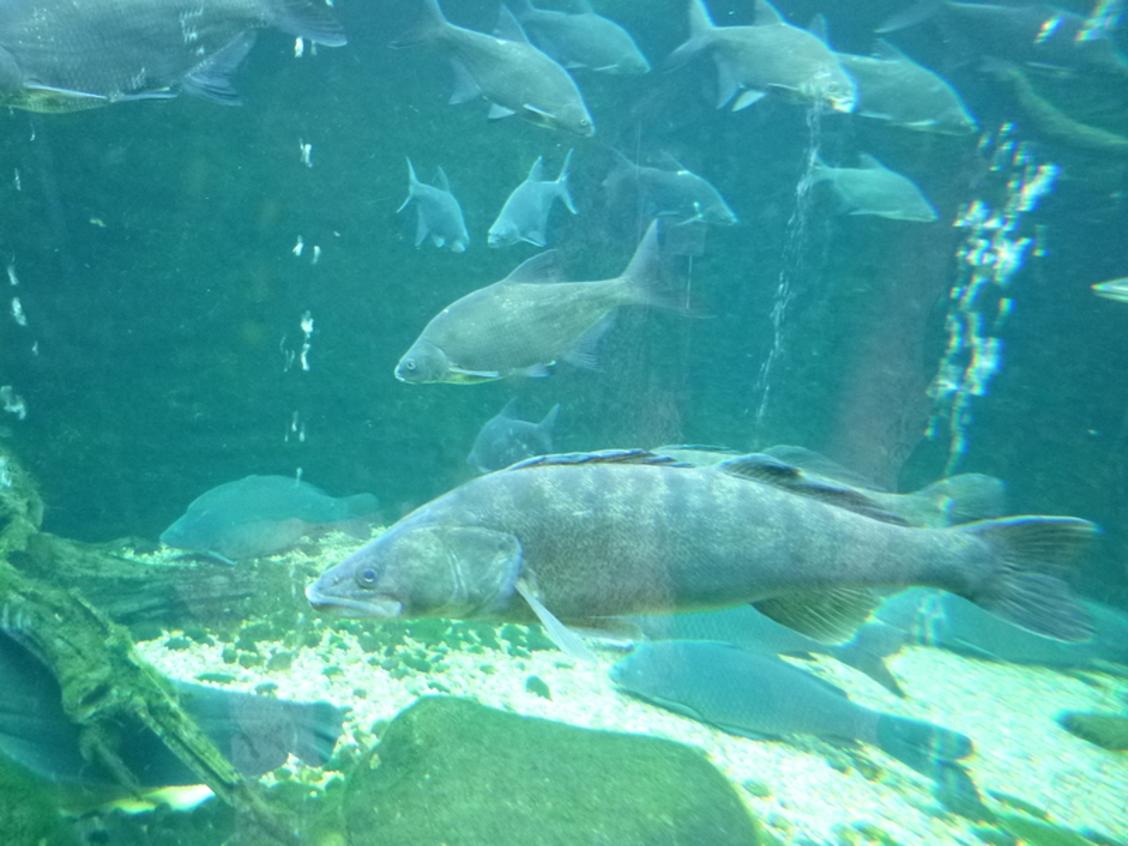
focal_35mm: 25
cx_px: 564
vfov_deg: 54.9
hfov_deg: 69.4
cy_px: 423
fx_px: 815
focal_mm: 4.5
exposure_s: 1/8
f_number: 3.1
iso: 400
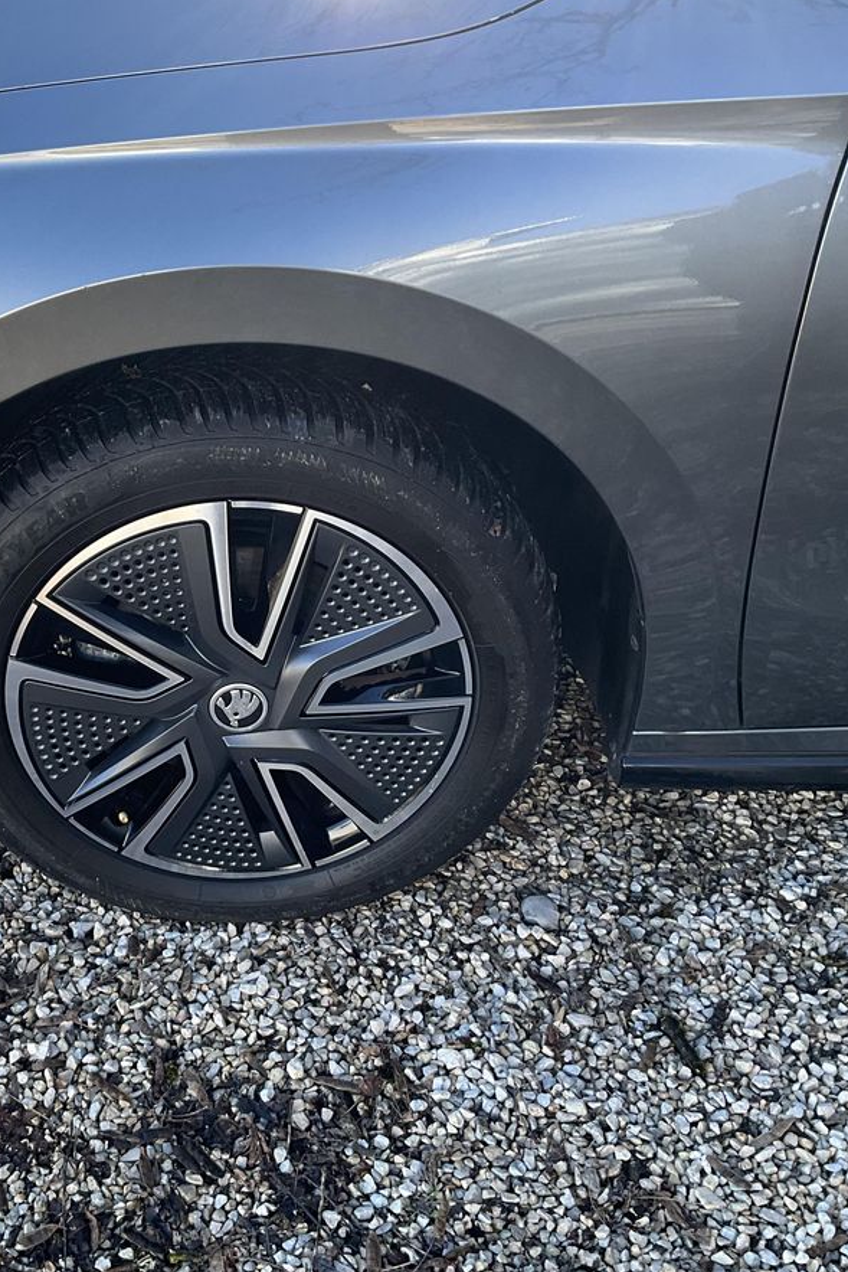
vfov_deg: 47.4
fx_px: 1448
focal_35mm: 41
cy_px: 635
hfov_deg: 32.1
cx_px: 227
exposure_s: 1/210
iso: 25
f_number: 1.8
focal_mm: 3
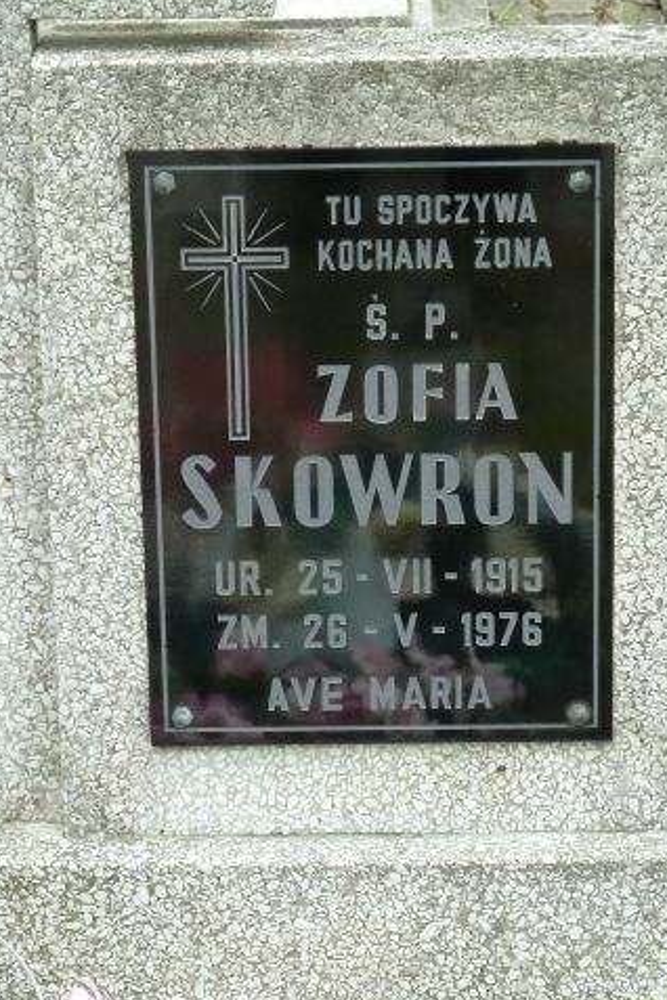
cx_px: 331
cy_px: 501
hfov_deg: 10.2
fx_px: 3724
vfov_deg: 15.3
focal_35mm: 134
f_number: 4.4
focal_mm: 21
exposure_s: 1/50
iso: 200
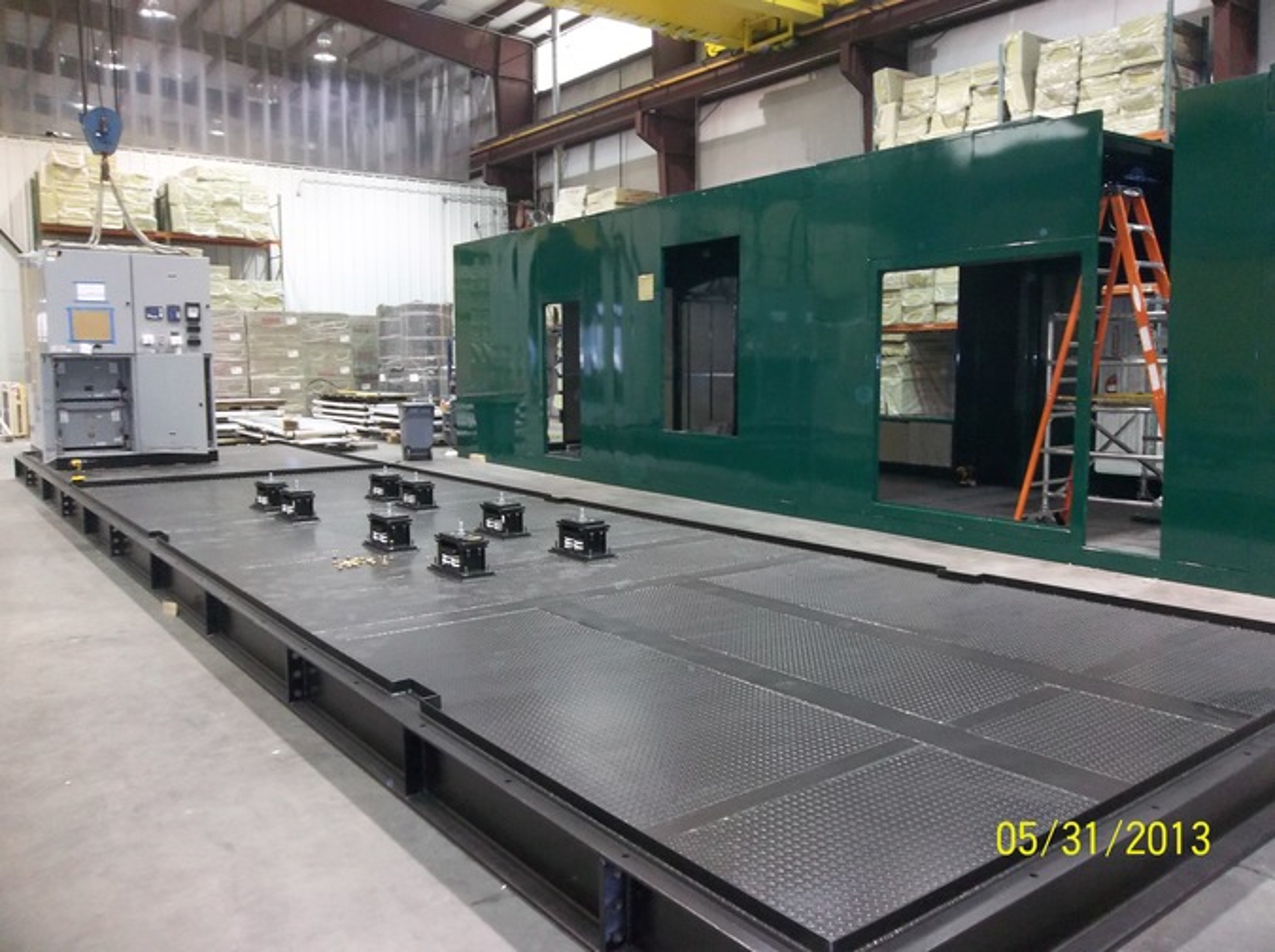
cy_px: 476
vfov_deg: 51.2
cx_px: 638
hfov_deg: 65.4
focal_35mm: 27
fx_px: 993
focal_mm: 4.9
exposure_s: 1/40
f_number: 3.5
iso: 320
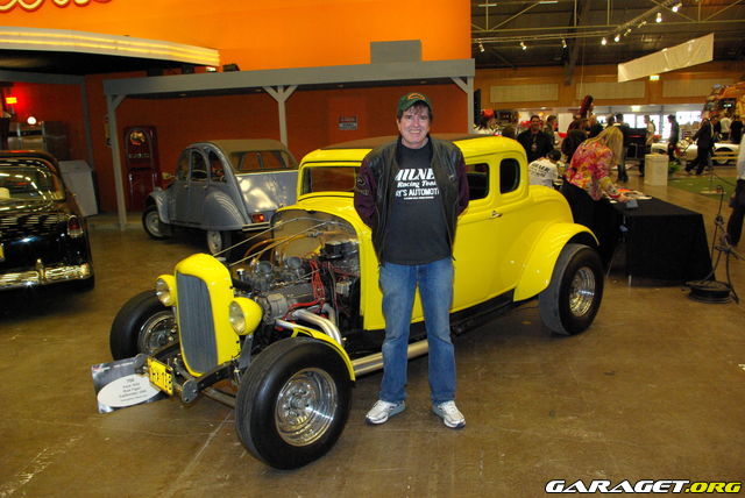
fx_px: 621
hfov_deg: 61.9
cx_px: 372
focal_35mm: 30
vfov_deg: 43.7
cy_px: 249
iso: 1600
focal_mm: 20
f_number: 8
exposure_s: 1/30
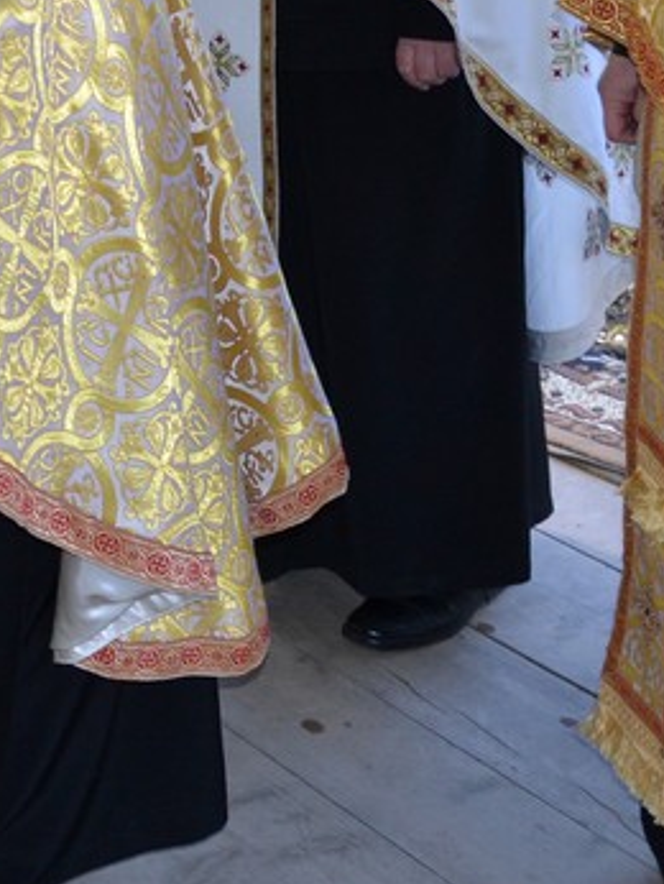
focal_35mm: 90
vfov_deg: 21.3
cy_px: 95
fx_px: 2299
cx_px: -33
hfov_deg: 16.0
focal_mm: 18
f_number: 4
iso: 320
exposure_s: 1/125
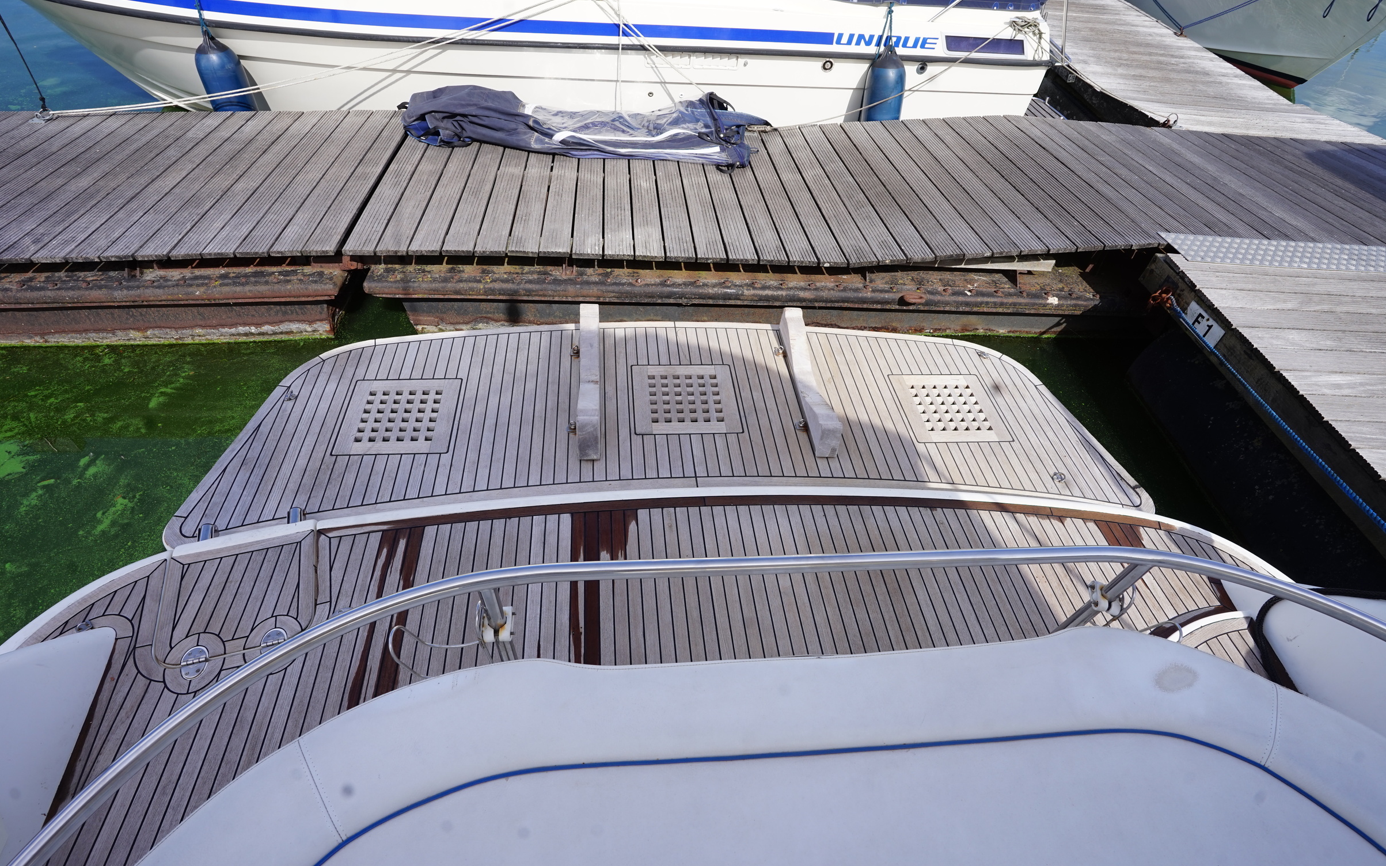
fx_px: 680
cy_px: 444
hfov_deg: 91.1
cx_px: 692
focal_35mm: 18
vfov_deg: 65.0
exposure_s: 1/125
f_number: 11
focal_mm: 17
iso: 100
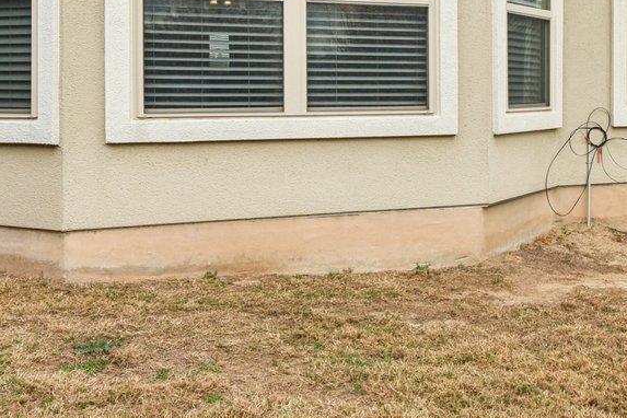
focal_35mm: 50
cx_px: 577
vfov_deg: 26.5
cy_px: 87
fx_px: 871
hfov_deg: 36.8
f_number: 8
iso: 100
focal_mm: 14
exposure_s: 1/320
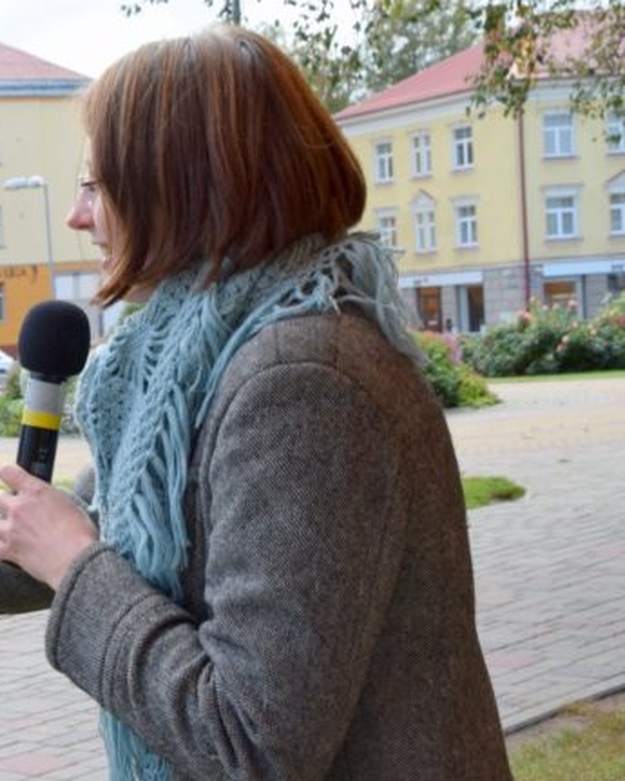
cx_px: -82
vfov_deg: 22.7
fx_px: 1942
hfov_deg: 17.6
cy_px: 398
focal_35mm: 84
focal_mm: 32
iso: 360
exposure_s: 1/250
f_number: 8
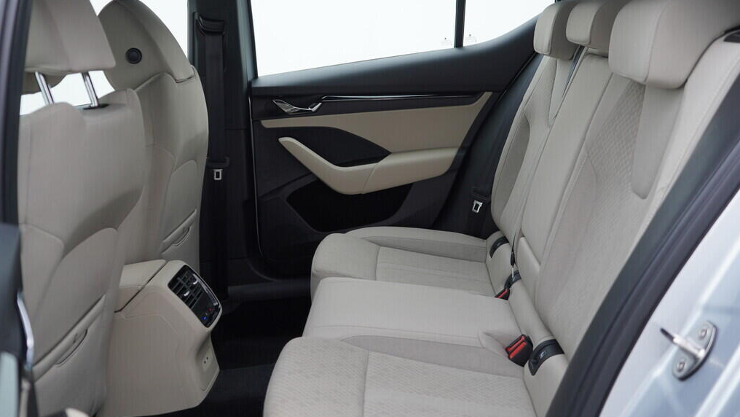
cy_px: 180
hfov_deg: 52.8
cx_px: 369
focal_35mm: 38
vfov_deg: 31.2
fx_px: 746
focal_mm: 24
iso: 125
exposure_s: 1/50
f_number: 3.2
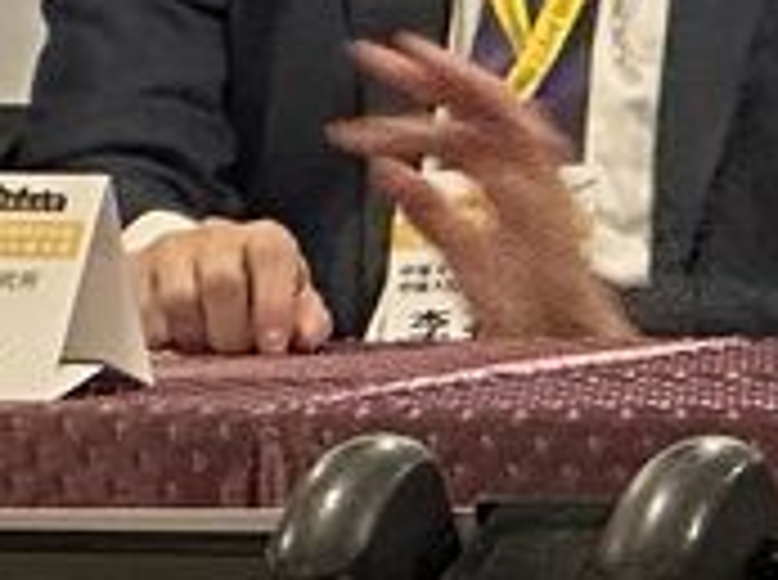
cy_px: -1250
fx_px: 12807
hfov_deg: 3.4
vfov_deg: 2.6
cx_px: 2802
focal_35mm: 571
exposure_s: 1/60
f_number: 2.8
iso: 250
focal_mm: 9
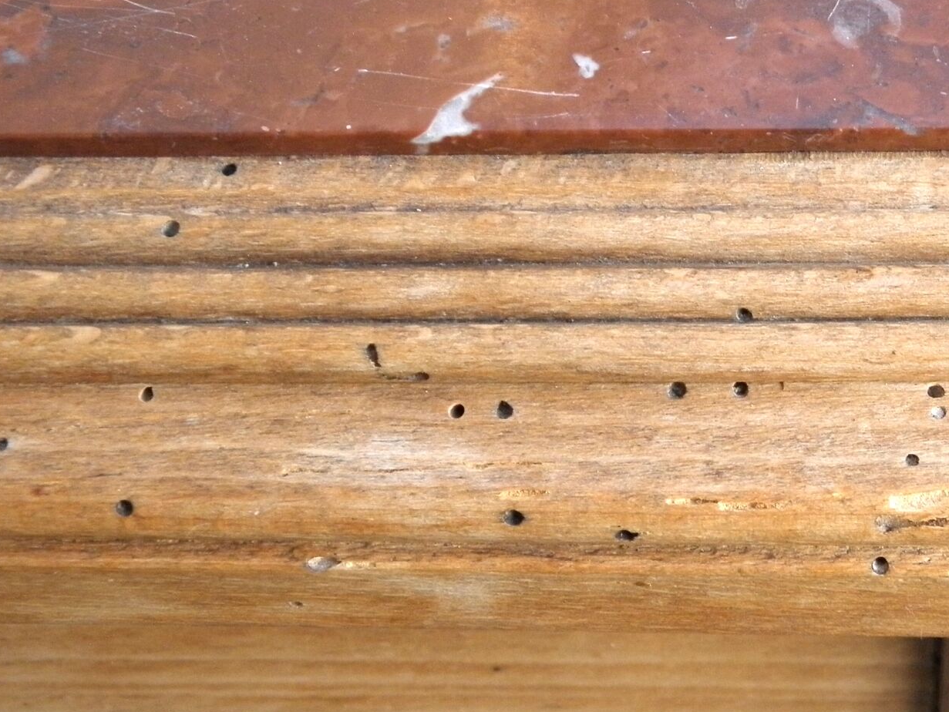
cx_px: 846
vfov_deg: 18.7
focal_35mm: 79
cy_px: 376
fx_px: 2166
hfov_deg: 24.1
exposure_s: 1/40
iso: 160
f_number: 3.7
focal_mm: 6.8
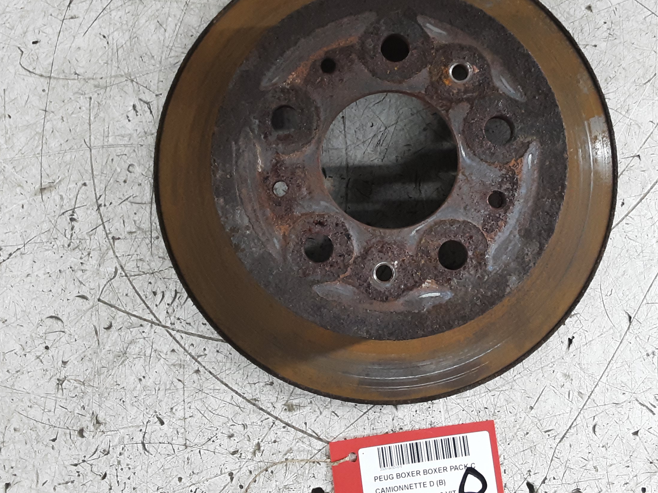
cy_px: 189
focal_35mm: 40
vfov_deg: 35.8
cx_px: 369
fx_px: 760
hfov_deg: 46.7
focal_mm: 2.91
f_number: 1.9
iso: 160
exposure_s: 1/33
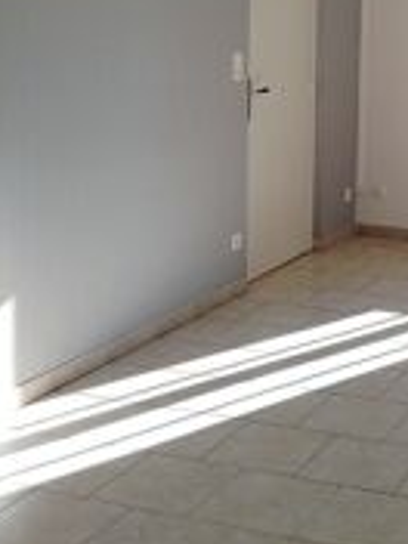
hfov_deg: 21.6
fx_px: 990
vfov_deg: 30.1
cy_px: 125
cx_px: 485
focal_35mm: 63
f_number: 1.8
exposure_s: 1/208
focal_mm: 4.25
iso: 100
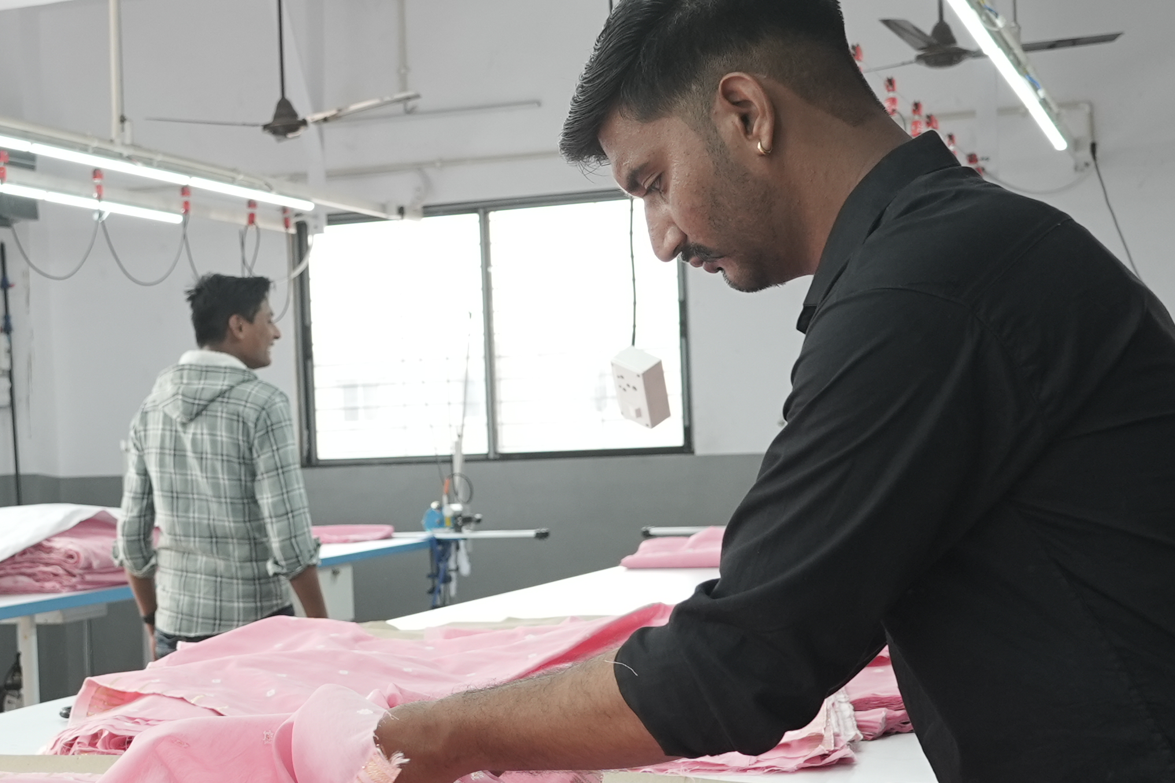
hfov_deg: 28.2
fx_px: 2219
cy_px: 484
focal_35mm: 68
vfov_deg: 20.0
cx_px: 60
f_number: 4
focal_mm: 20
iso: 500
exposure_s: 1/250
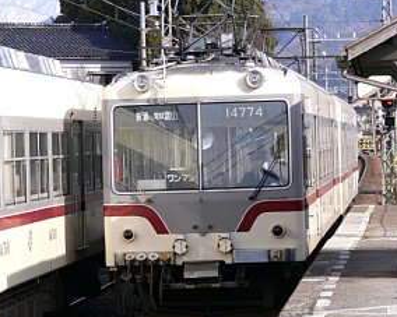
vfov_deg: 8.6
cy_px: 180
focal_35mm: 180
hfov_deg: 10.7
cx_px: 157
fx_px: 2114
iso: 100
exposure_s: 1/400
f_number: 4.5
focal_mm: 27.7
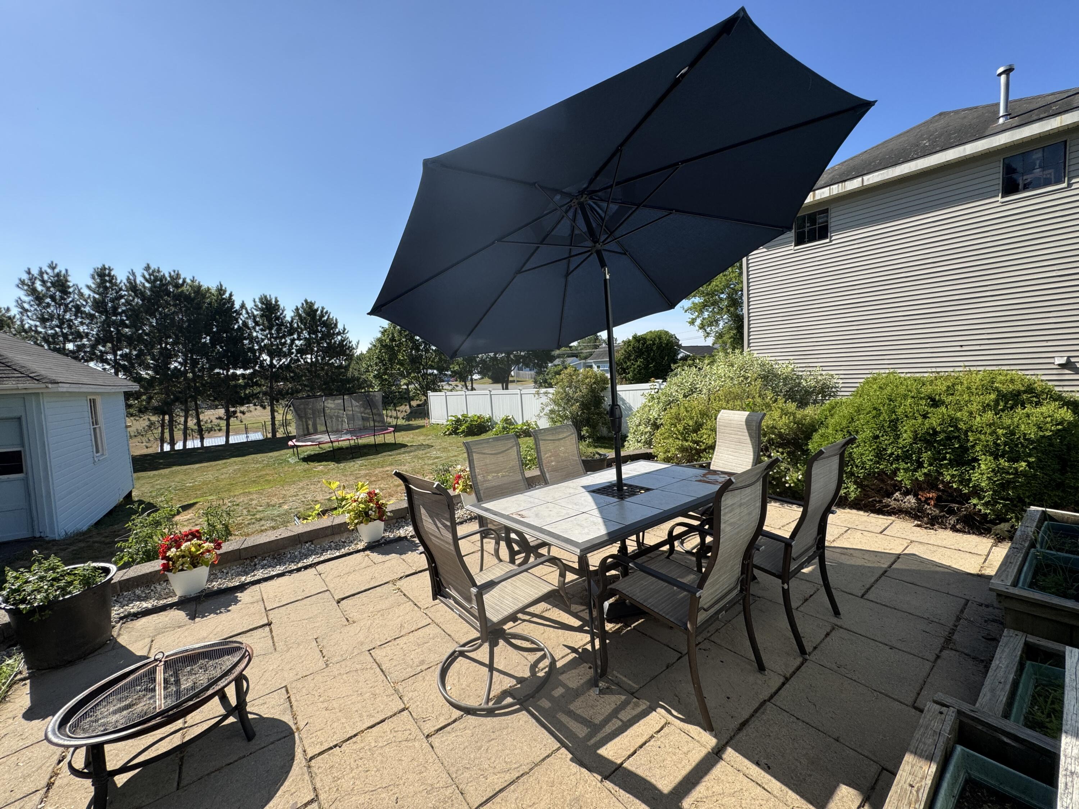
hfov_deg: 102.1
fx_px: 436
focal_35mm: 14
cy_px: 404
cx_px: 540
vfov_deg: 85.7
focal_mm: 2.22
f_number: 2.2
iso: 50
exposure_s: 1/1198
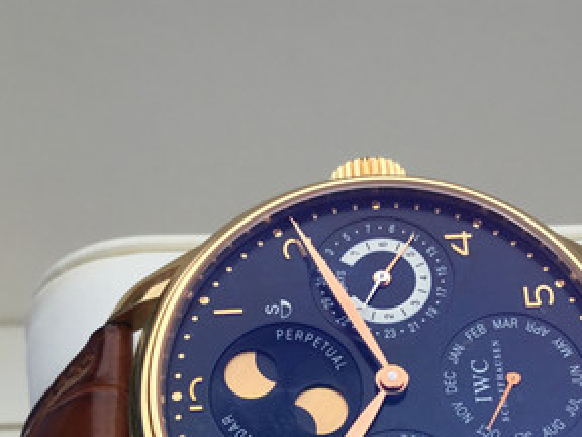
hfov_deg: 28.1
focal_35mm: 69
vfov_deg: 21.0
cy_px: 360
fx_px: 1160
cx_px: 356
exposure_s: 1/374
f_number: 2.4
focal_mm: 3.3
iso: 25
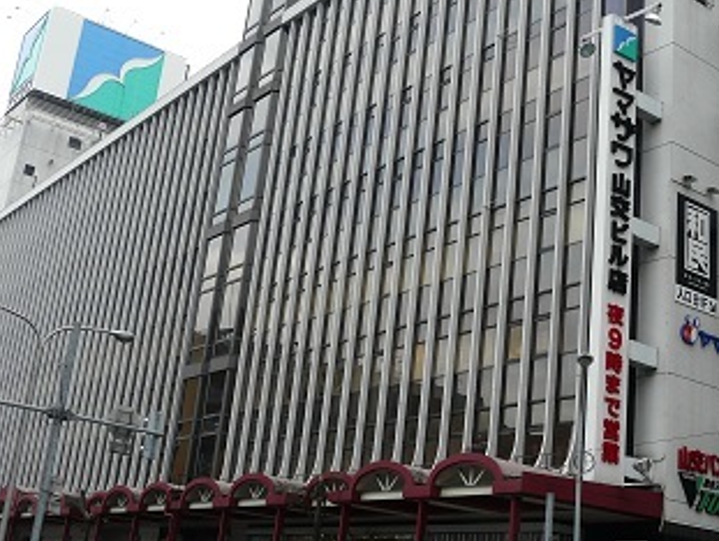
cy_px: 229
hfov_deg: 36.6
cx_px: 451
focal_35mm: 52
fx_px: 1081
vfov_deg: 28.1
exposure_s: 1/250
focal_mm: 5.4
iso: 100
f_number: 4
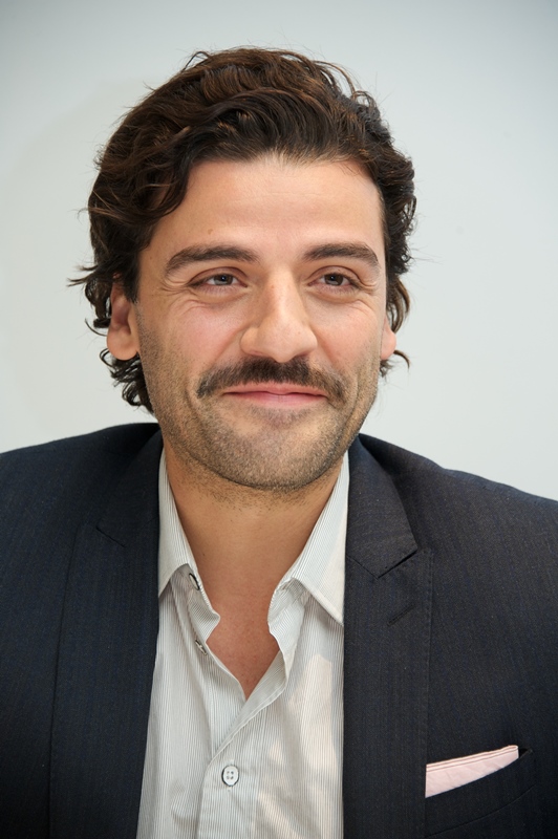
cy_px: 420
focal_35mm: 190
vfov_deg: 10.8
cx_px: 279
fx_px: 4425
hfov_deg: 7.2
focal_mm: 190
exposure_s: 1/60
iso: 500
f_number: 5.6
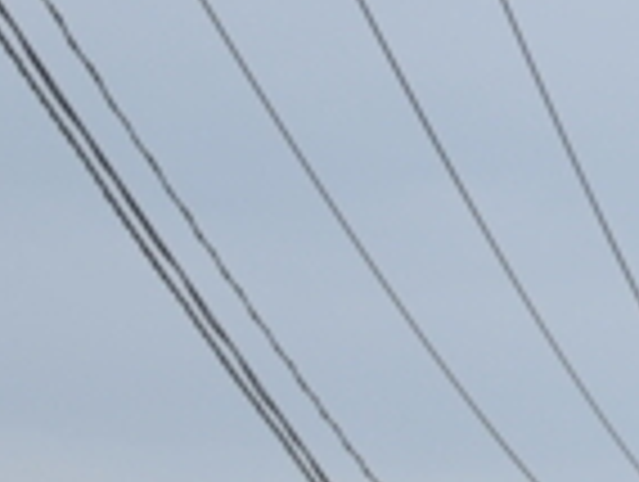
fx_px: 4604
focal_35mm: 249
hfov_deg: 7.1
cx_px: 1868
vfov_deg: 5.9
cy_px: 764
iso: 100
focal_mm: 24
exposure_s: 1/125
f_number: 8
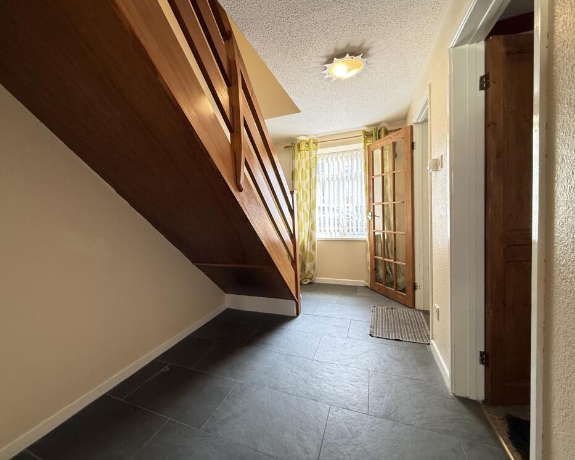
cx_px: 267
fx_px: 255
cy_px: 226
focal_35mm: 15
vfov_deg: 84.0
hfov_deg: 96.6
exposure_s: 1/50
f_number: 2.2
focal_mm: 2.22
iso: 320
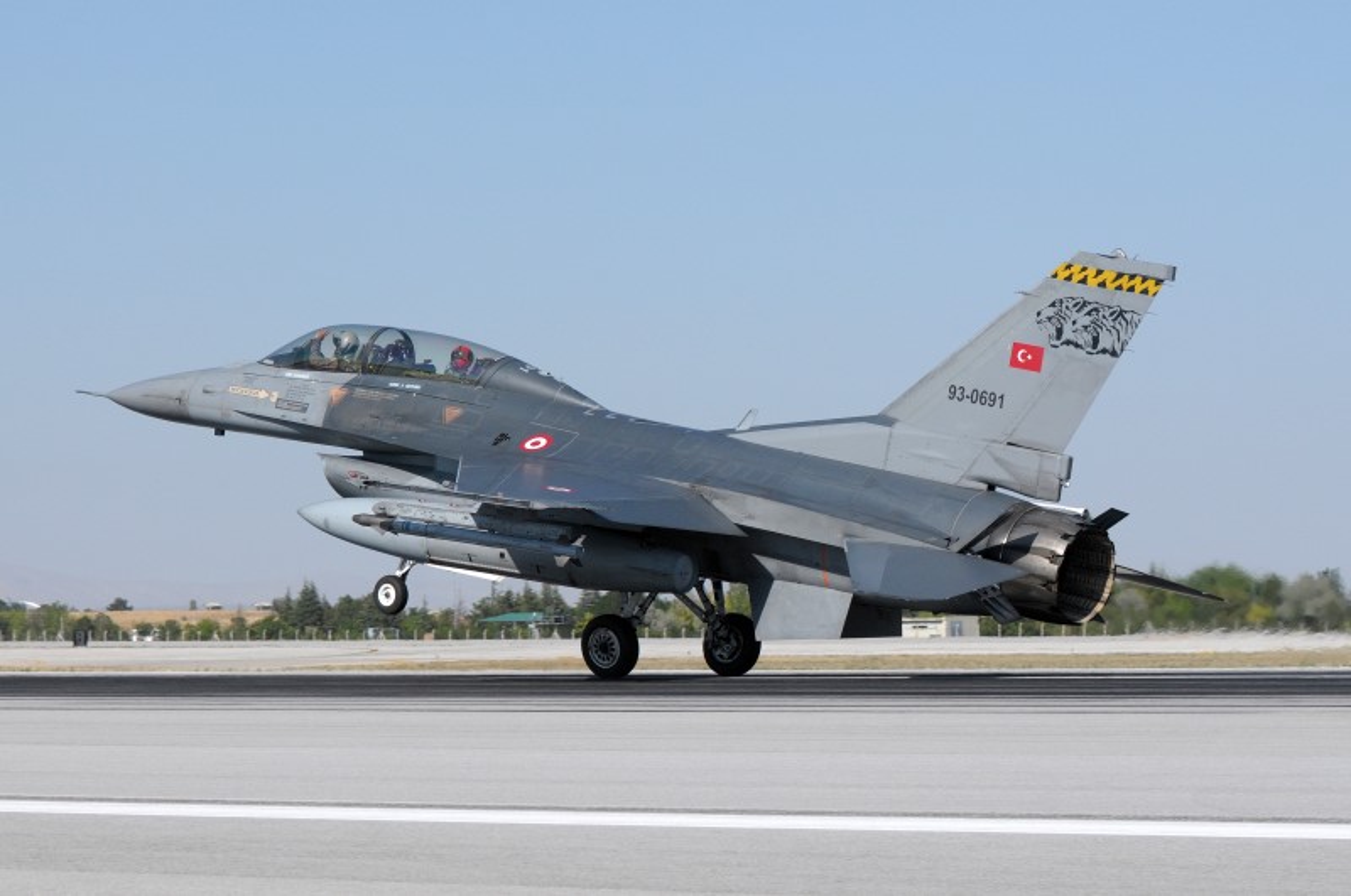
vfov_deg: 11.7
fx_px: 4385
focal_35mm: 117
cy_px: 448
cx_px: 676
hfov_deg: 17.5
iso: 400
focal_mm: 78
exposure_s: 1/1600
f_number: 8
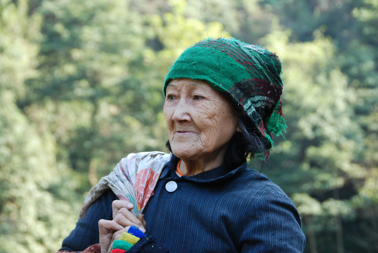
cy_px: 126
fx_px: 1104
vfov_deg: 13.1
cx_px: 189
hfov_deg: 19.4
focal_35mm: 105
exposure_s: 1/100
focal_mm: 70
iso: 400
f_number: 5
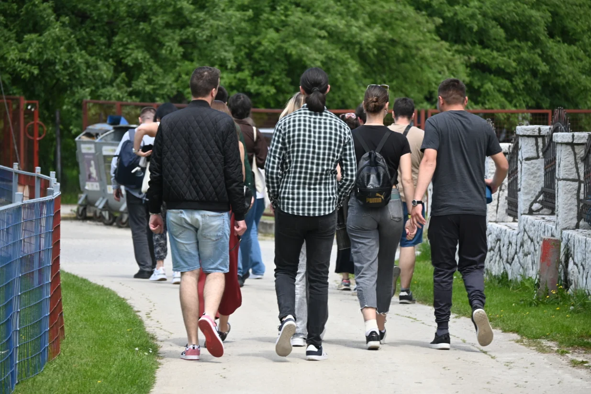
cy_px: 197
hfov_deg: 8.6
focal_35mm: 240
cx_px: 296
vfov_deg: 5.7
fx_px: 3939
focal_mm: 160
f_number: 5.6
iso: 280
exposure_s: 1/500
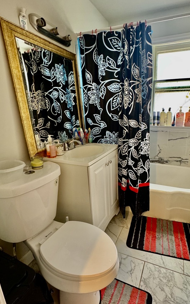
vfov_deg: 88.0
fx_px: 158
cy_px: 155
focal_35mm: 19
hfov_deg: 61.5
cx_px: 117
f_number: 2.2
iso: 400
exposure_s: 1/60
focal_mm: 2.22
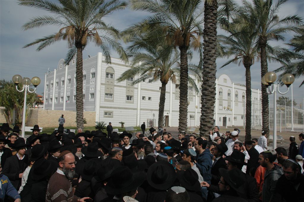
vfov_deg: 39.9
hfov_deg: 57.3
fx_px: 278
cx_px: 152
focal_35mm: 33
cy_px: 101
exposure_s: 1/640
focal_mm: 22
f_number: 14
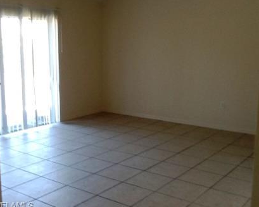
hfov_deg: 39.5
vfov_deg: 32.1
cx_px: 128
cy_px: 105
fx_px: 360
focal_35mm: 47
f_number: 2.4
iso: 64
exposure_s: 1/30
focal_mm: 2.03
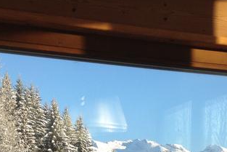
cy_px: 199
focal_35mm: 93
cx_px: 159
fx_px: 587
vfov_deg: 14.1
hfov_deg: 21.8
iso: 50
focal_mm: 4.28
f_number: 2.4
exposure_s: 1/593
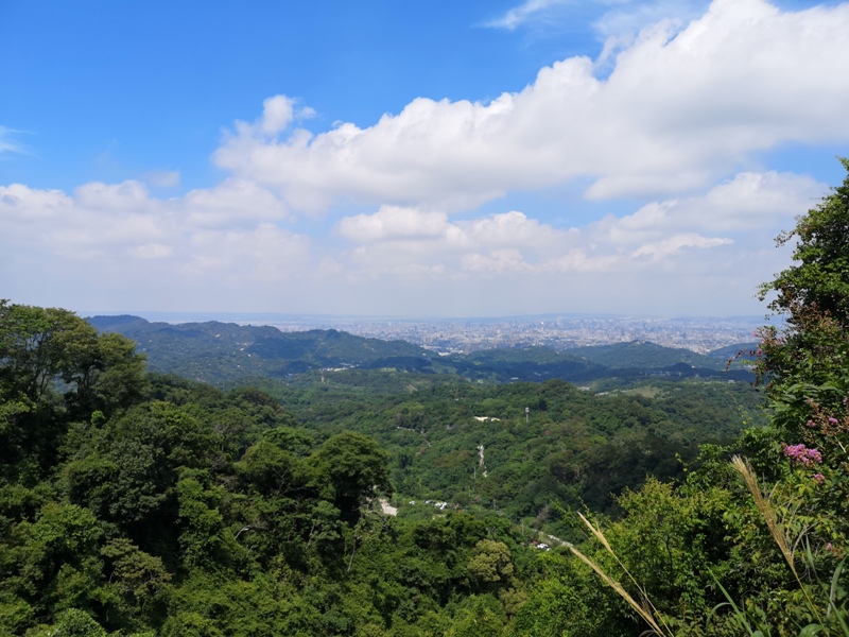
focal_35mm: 27
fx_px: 662
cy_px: 318
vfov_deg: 51.4
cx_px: 424
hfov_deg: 65.3
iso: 50
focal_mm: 3.95
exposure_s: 1/2695
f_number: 1.8
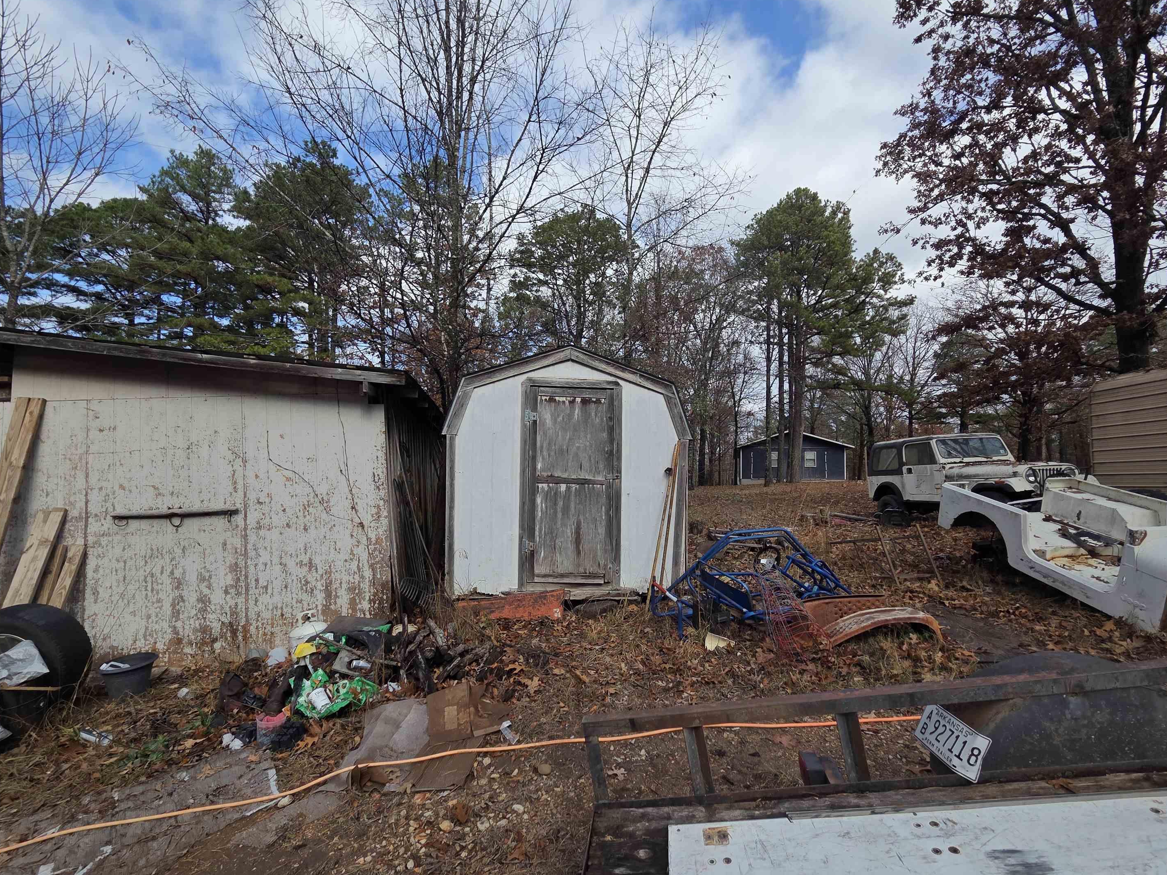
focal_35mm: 14
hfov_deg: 102.1
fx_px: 472
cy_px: 459
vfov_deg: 85.6
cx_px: 577
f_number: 2.2
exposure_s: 1/1208
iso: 50
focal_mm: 2.2
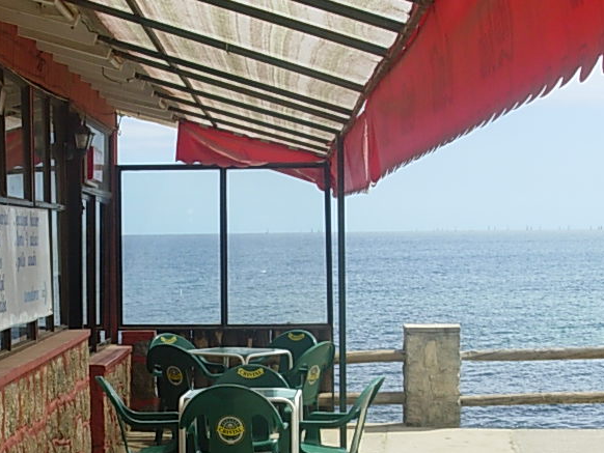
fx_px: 1780
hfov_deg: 19.2
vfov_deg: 14.5
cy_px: 348
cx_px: 260
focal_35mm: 102
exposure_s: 1/373
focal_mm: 9.5
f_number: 5.6
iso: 50
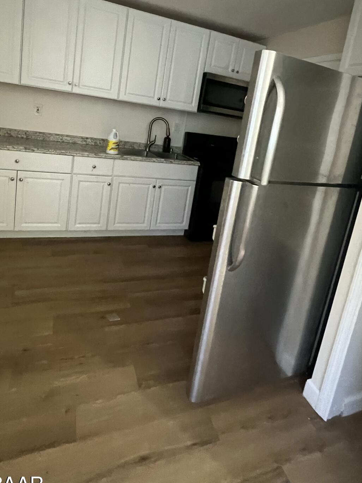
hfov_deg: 68.7
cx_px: 174
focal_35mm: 19
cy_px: 163
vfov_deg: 82.0
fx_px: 265
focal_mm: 1.57
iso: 1000
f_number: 1.8
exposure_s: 1/60
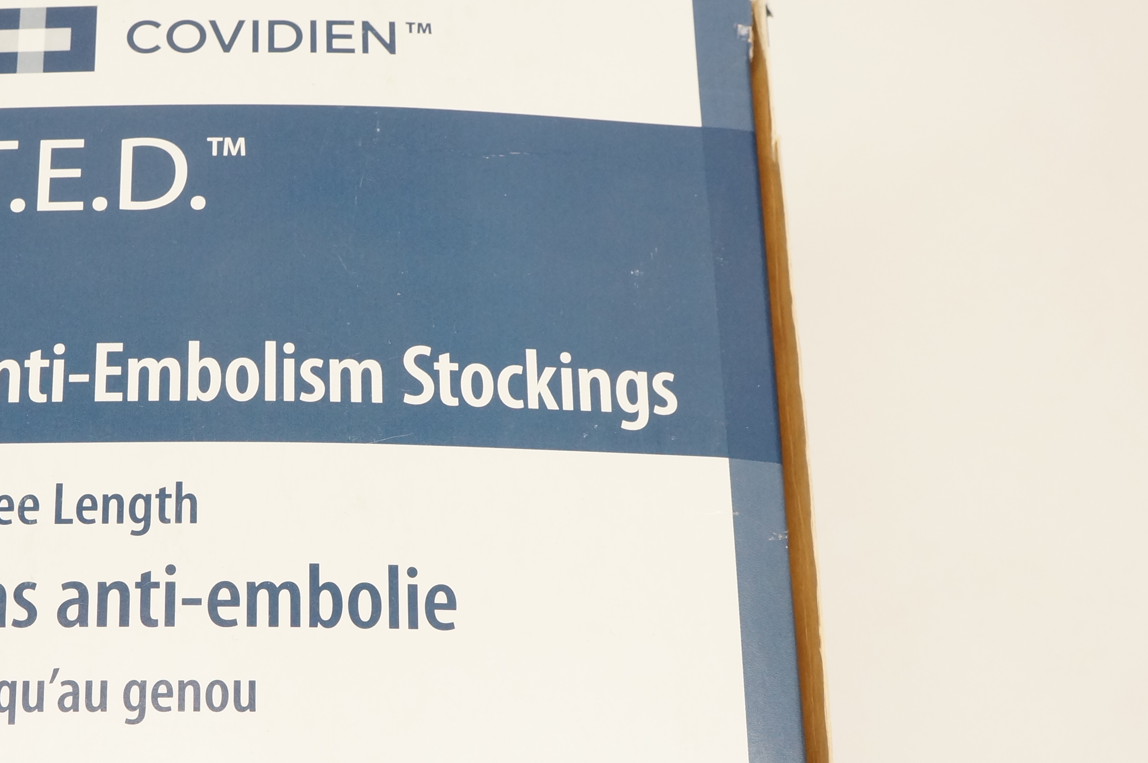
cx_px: 330
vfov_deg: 21.4
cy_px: 549
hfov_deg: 31.6
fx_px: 2004
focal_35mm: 63
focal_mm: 23
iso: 800
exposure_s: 1/100
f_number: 7.1
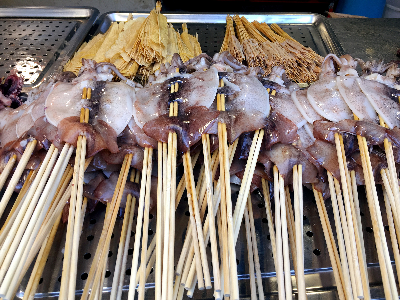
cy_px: 150
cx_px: 200
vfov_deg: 48.2
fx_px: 335
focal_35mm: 29
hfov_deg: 61.7
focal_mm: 4.15
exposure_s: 1/50
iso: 32
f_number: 2.2
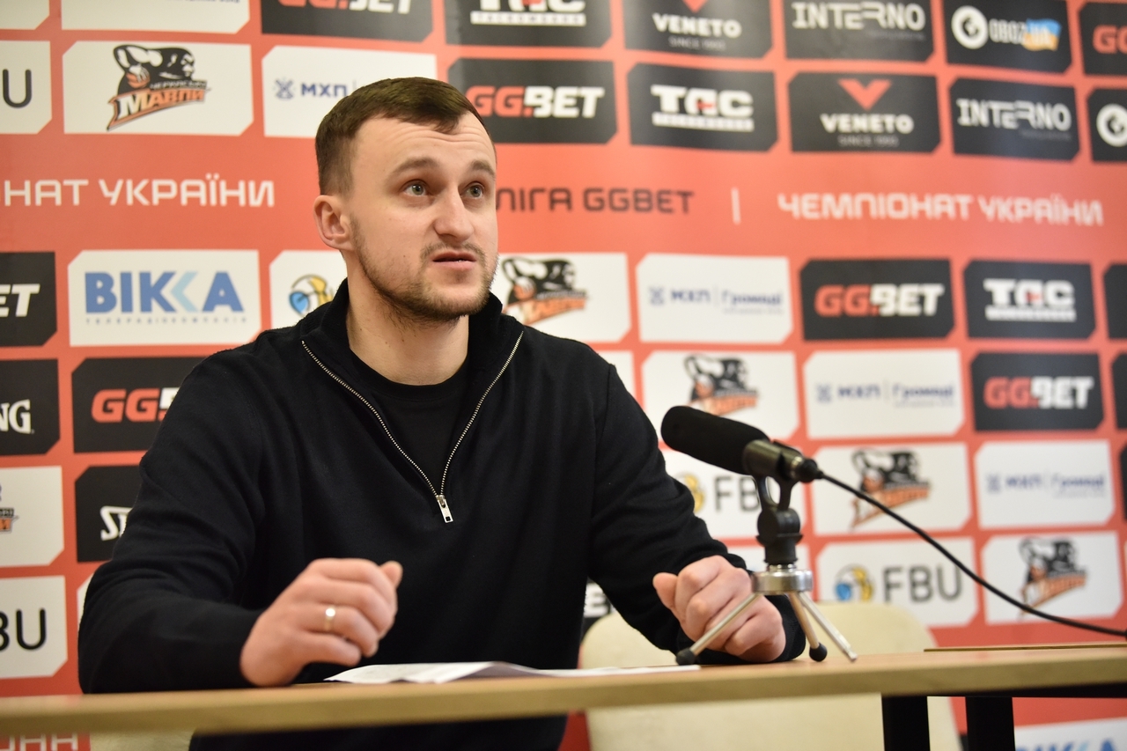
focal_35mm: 70
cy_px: 376
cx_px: 564
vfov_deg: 19.5
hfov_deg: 28.8
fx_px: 2191
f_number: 2.8
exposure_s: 1/640
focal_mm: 70
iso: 5000
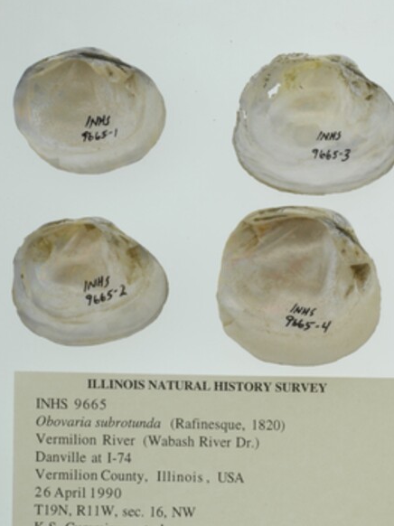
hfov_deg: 12.0
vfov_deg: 16.5
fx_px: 1807
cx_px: 532
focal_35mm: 119
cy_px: 338
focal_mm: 60
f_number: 32
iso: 100
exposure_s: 1/10
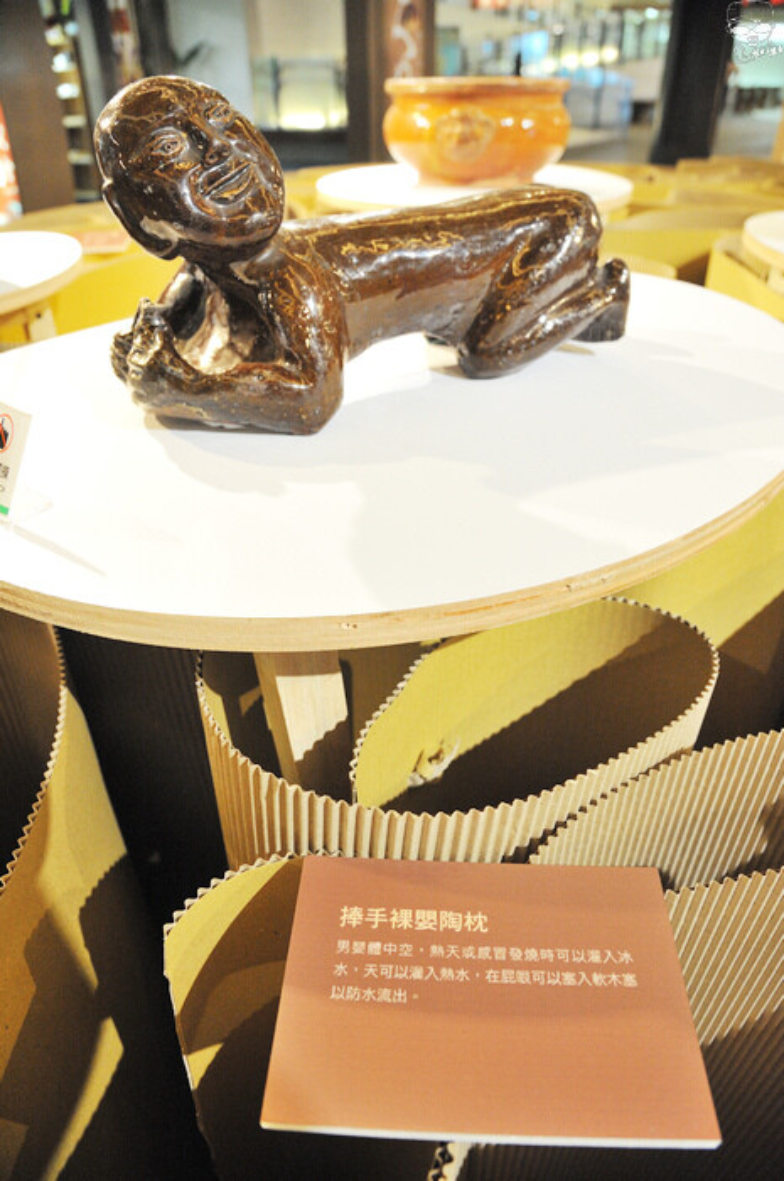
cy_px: 590
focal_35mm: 24
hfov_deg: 53.0
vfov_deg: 73.8
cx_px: 392
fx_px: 786
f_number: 5.6
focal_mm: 24
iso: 3200
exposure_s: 1/60
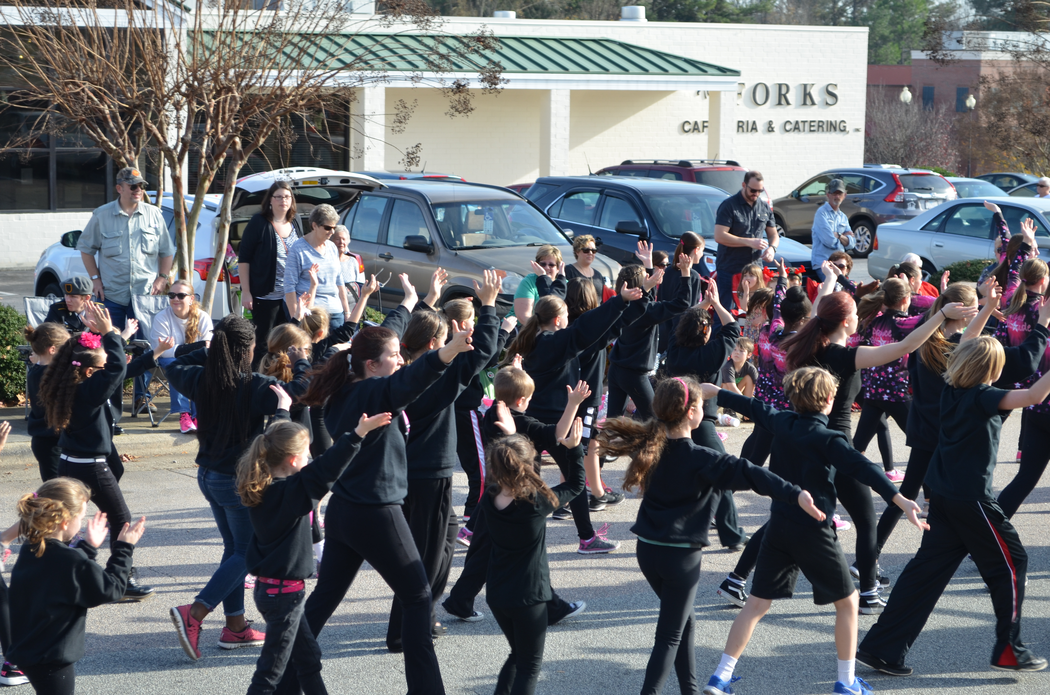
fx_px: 2401
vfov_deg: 16.5
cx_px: 525
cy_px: 348
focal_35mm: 82
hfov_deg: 24.7
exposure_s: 1/200
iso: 200
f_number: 7.1
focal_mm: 55
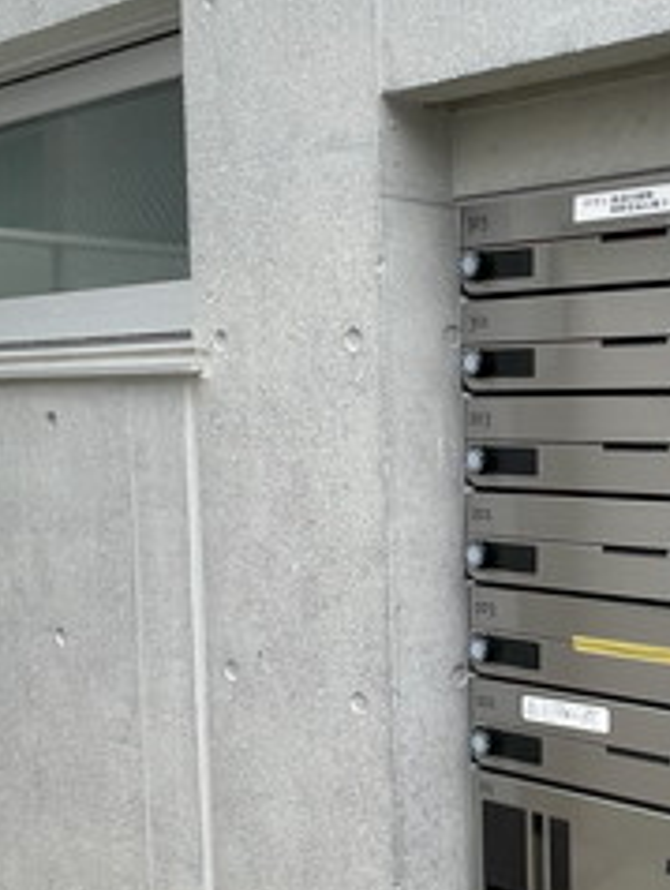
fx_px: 1211
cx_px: 752
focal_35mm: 47
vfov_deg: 40.3
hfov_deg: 28.0
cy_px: 497
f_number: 2.4
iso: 32
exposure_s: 1/99
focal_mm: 1.54
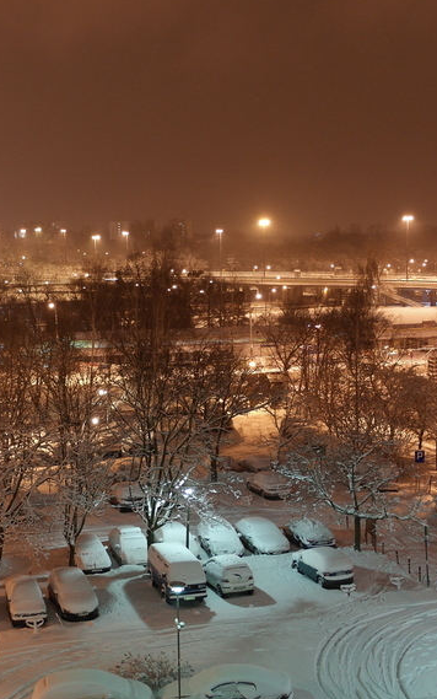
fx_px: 1047
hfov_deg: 23.5
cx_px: 141
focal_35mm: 55
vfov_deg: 36.9
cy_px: 383
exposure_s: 1/1.67
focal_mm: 20
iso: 400
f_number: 3.5
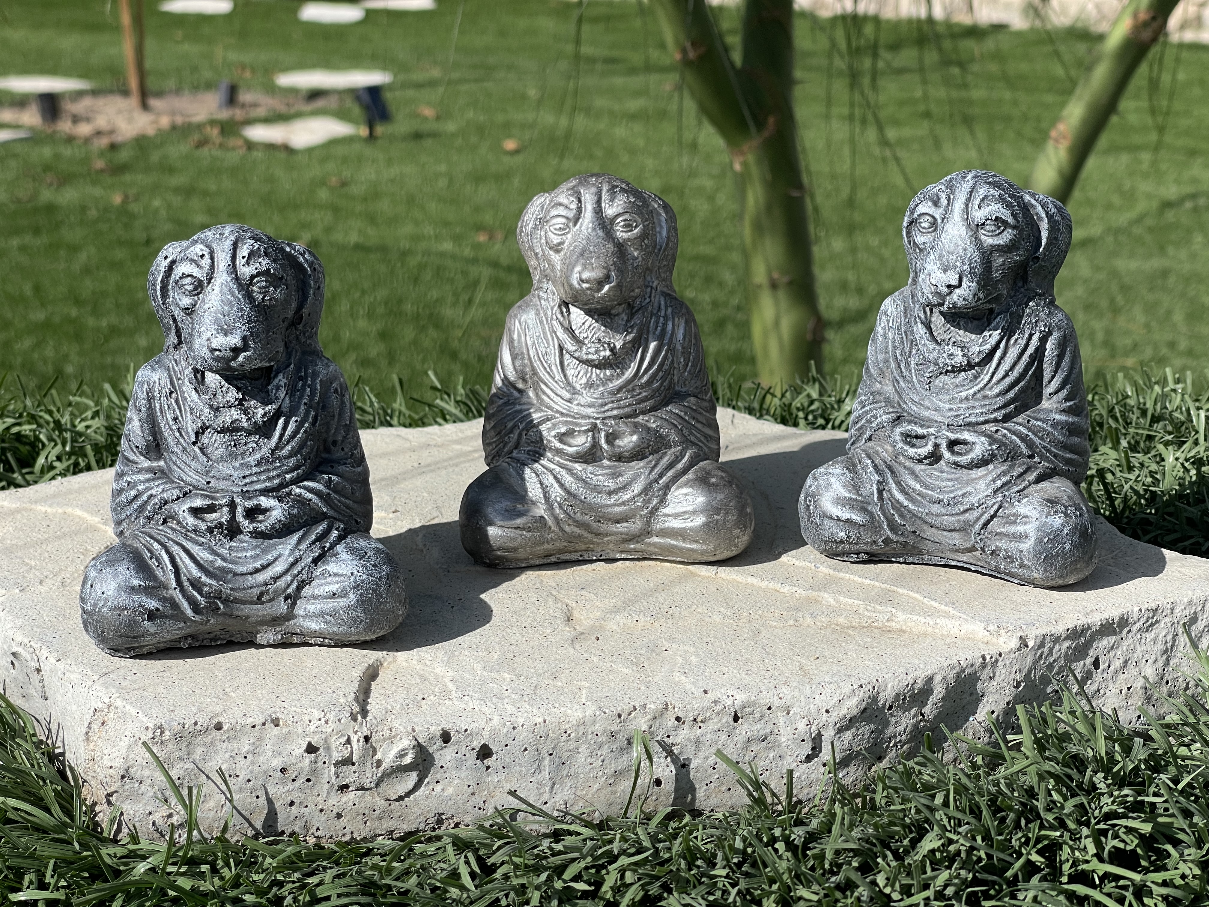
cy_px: 454
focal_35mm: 64
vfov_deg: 22.9
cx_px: 604
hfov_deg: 30.3
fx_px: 2235
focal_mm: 7.5
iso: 20
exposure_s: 1/1193
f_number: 2.2
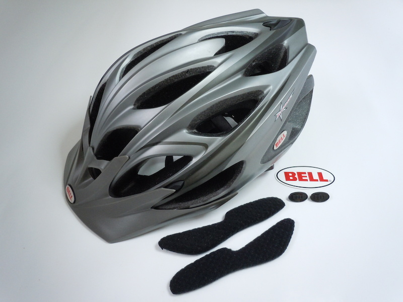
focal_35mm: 28
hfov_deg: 63.4
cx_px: 202
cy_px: 151
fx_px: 326
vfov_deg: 49.7
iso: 400
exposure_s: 1/40
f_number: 3.7
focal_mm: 5
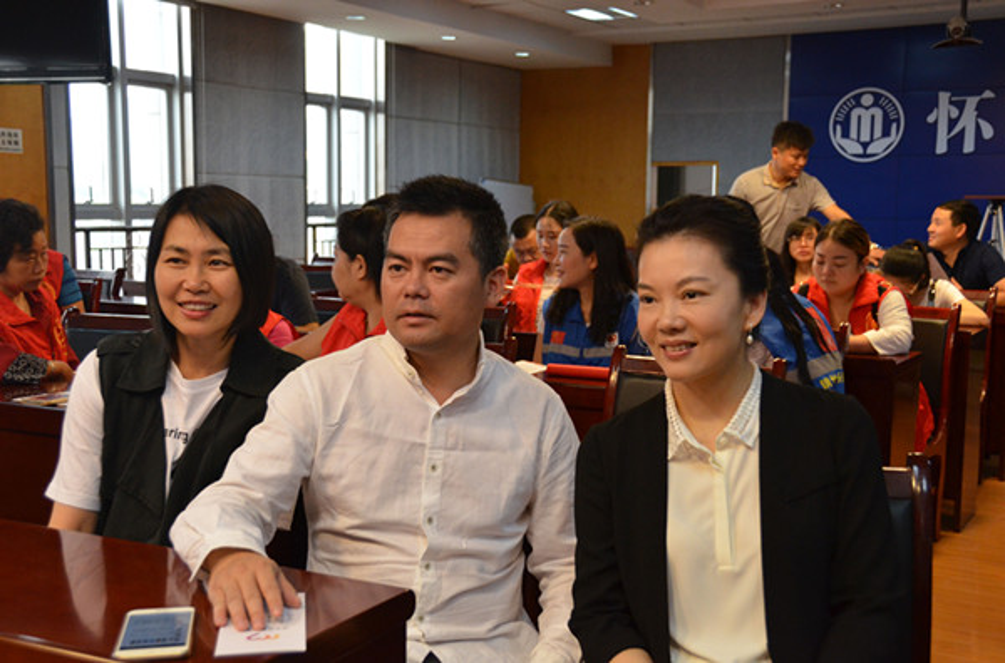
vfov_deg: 28.7
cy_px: 332
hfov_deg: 42.4
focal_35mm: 46
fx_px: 1294
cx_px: 502
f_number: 5
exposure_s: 1/100
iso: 2000
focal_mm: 31
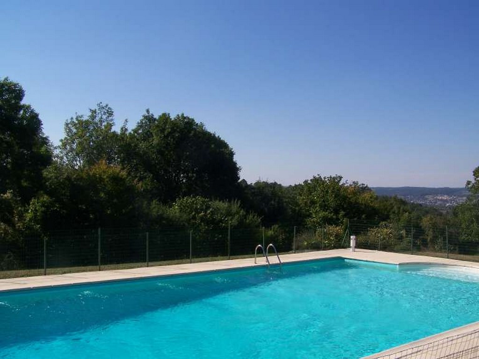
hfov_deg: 49.0
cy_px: 180
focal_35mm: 38
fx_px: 526
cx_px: 240
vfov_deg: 37.7
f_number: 4
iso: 64
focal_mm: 6.3
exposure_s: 1/800
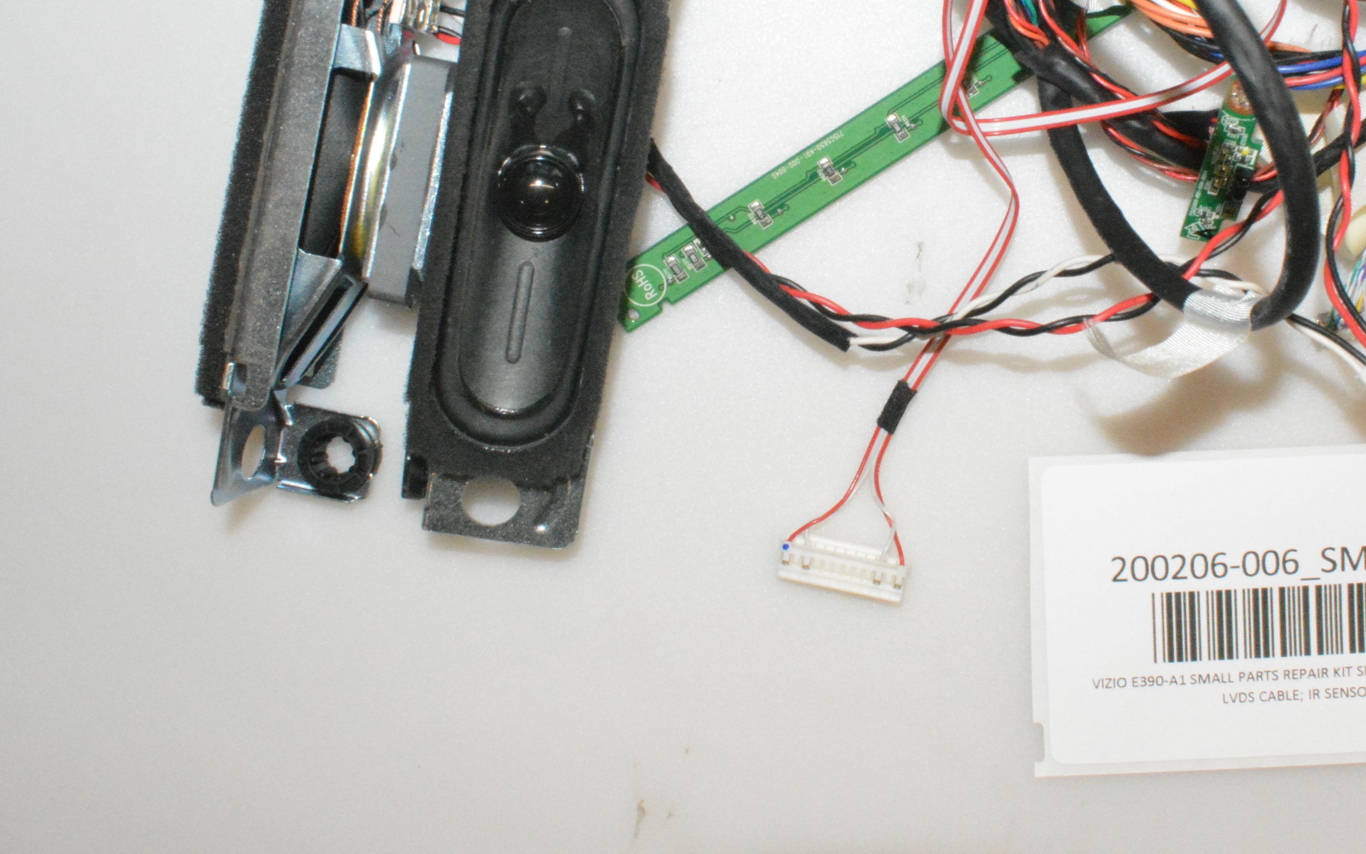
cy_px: 246
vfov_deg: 28.9
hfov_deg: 44.8
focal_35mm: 44
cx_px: 880
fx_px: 1638
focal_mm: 18
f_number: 22
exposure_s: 1/200
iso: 6400
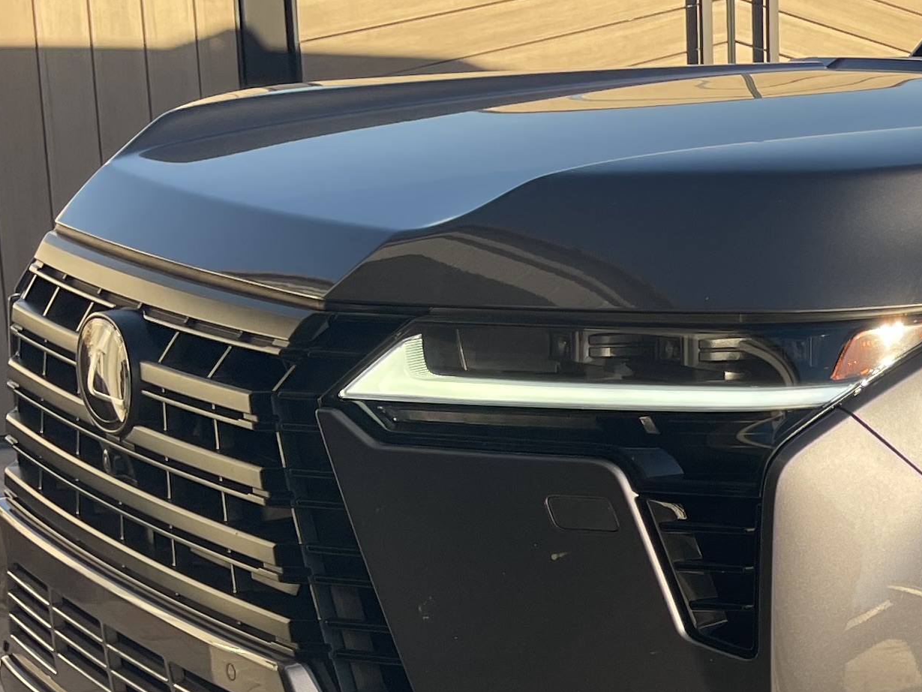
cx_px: 1292
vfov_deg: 17.8
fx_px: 2184
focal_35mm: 82
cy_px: 581
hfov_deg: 21.0
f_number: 1.6
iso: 32
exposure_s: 1/1098
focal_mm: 5.1
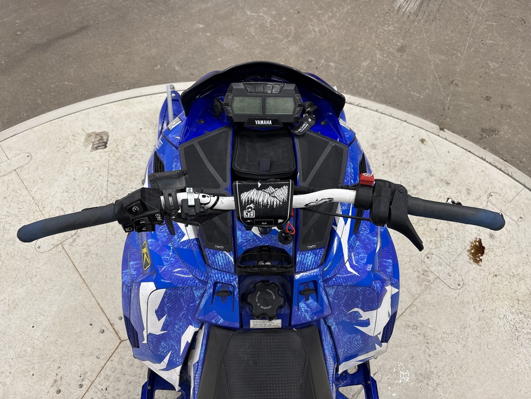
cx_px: 266
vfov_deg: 56.8
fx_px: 368
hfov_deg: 71.6
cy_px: 200
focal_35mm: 24
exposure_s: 1/100
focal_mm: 6.76
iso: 100
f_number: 1.78
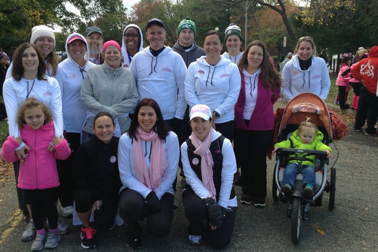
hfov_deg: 54.4
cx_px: 191
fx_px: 367
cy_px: 113
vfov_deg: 37.8
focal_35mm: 35
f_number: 2.4
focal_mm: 3.3
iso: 32
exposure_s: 1/204
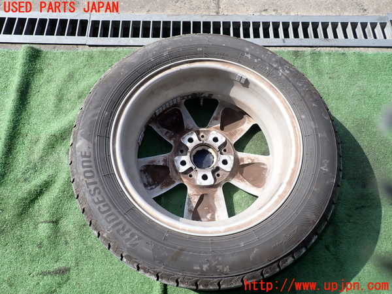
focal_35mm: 25
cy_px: 147
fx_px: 283
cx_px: 196
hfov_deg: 69.4
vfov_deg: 54.9
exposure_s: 1/800
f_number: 2.8
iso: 100
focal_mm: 4.5
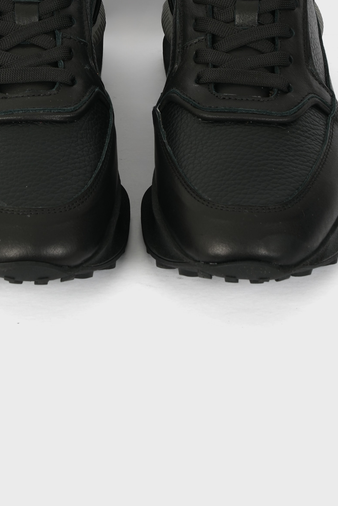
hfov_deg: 10.8
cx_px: 138
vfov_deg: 15.9
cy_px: 60
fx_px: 1786
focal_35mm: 127
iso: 50
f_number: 22
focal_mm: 70
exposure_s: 1/100
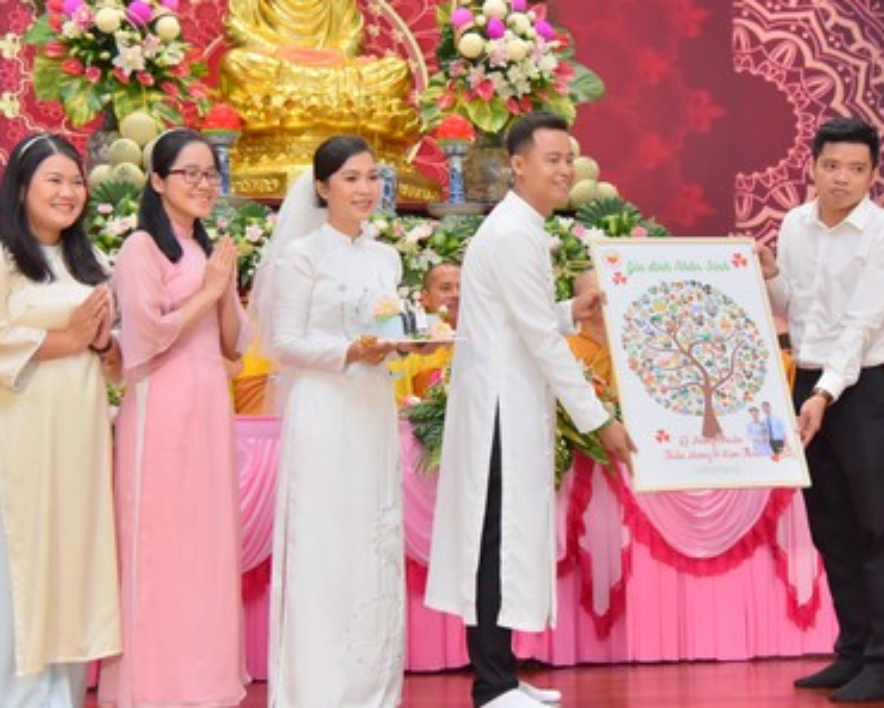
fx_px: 1727
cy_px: 255
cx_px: 423
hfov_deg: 28.7
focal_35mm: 66
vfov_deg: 23.1
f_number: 5
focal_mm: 40
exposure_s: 1/200
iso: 1250
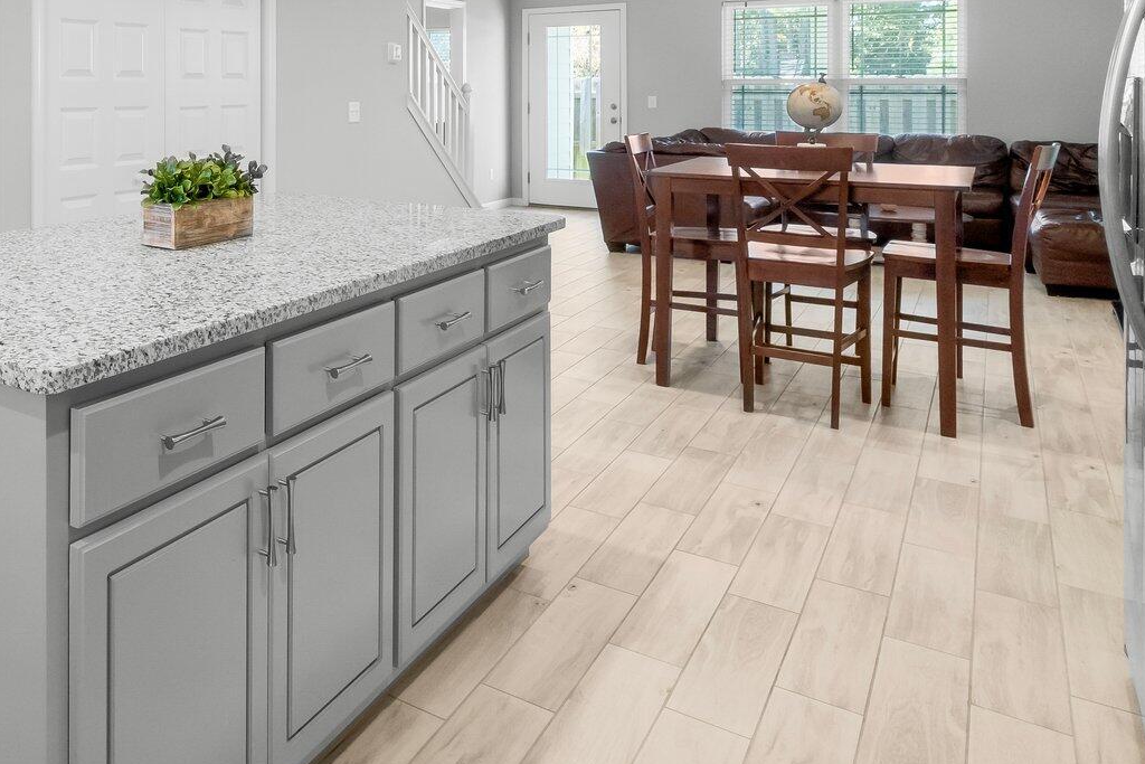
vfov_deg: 41.0
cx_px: 140
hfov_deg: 54.8
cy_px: 109
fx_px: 954
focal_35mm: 30
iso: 400
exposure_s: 1/13
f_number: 9
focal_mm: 10
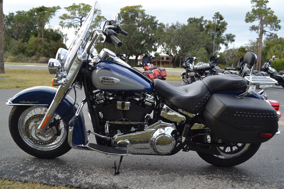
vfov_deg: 36.9
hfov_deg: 53.1
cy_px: 94
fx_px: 284
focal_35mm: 36
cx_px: 142
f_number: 5.6
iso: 200
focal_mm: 24
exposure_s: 1/125
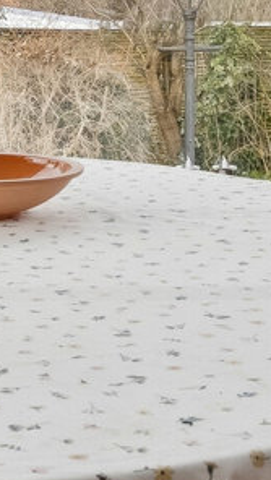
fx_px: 1542
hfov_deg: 9.9
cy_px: -51
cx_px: -52
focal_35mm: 121
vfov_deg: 17.1
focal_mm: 18
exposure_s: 1/200
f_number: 8
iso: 400
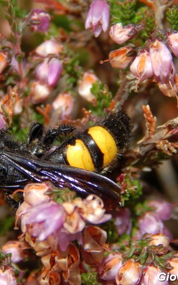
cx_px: 62
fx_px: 2306
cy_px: 143
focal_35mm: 297
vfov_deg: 7.1
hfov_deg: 4.4
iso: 125
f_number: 10.9
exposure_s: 1/200
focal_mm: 37.1
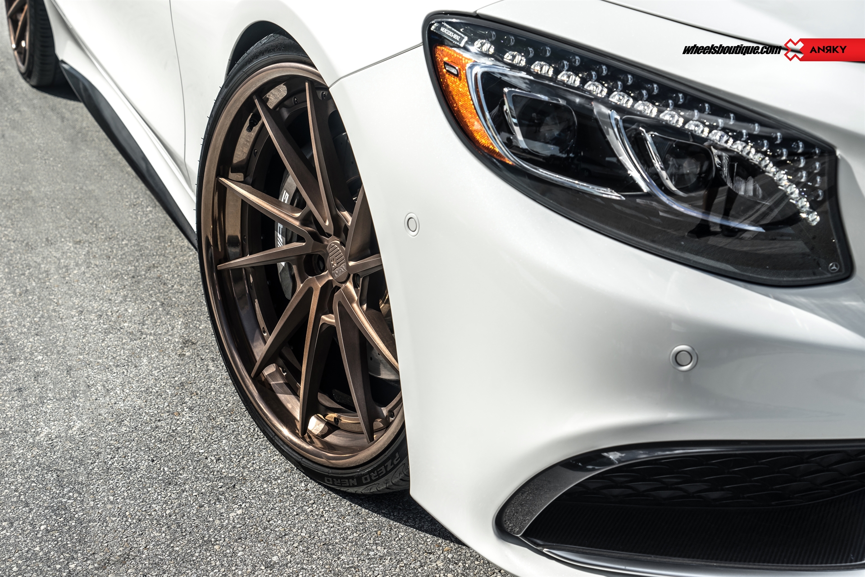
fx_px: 1322
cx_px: 432
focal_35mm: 55
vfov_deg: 24.6
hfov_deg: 36.2
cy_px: 288
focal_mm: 55
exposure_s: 1/250
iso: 80
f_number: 7.1
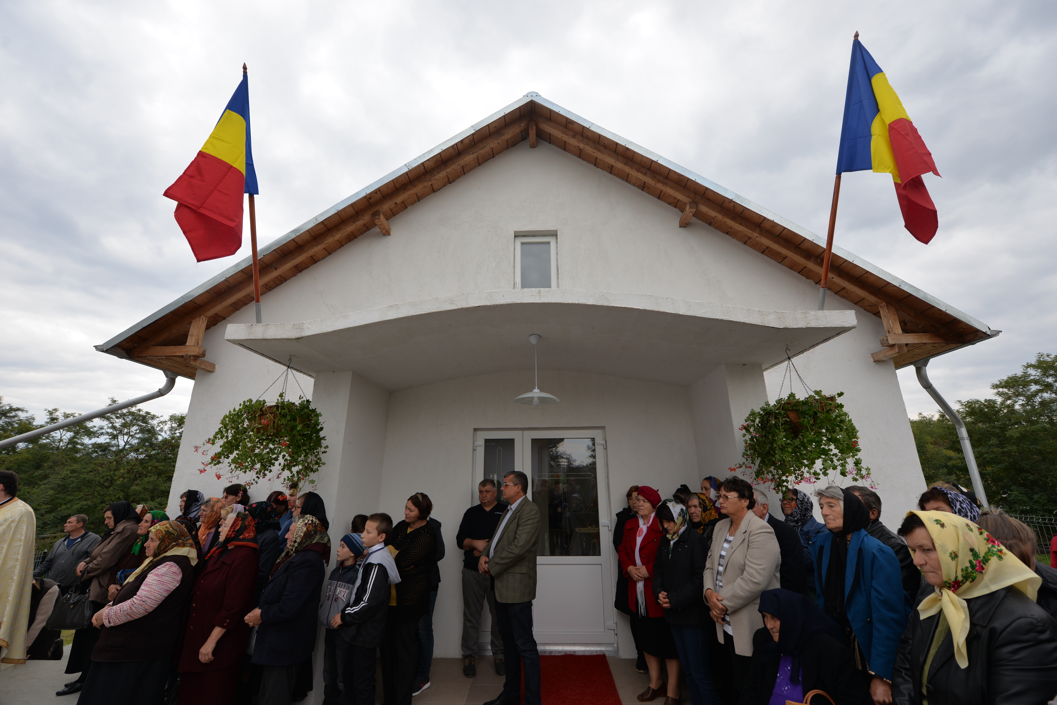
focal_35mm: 14
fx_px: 411
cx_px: 528
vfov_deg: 81.3
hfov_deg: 104.2
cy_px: 352
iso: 200
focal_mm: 14
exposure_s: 1/160
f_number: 6.3
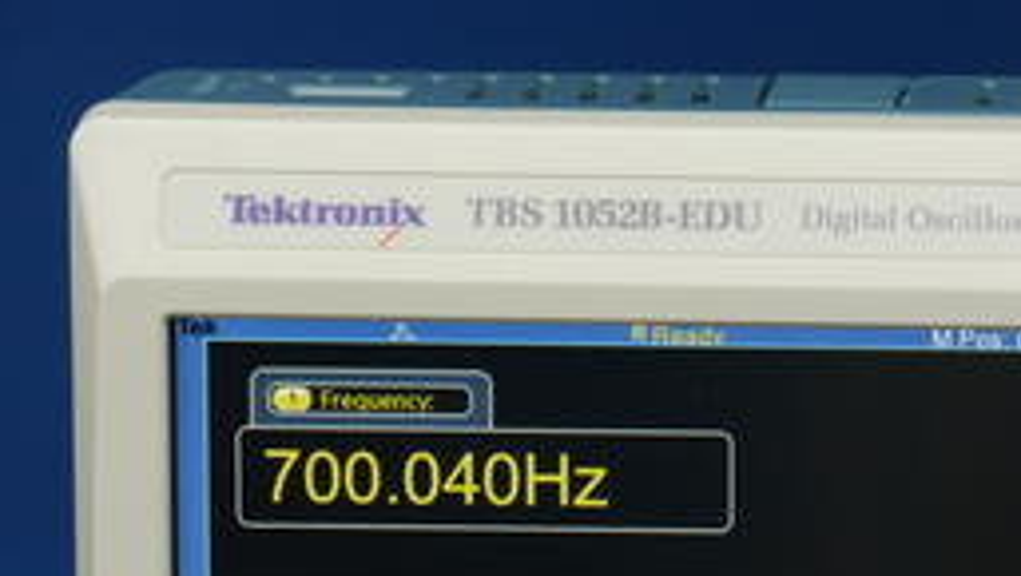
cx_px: 783
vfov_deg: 3.7
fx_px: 8913
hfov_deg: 6.5
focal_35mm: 329
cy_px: 592
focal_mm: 97
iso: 400
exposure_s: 1/10
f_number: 11
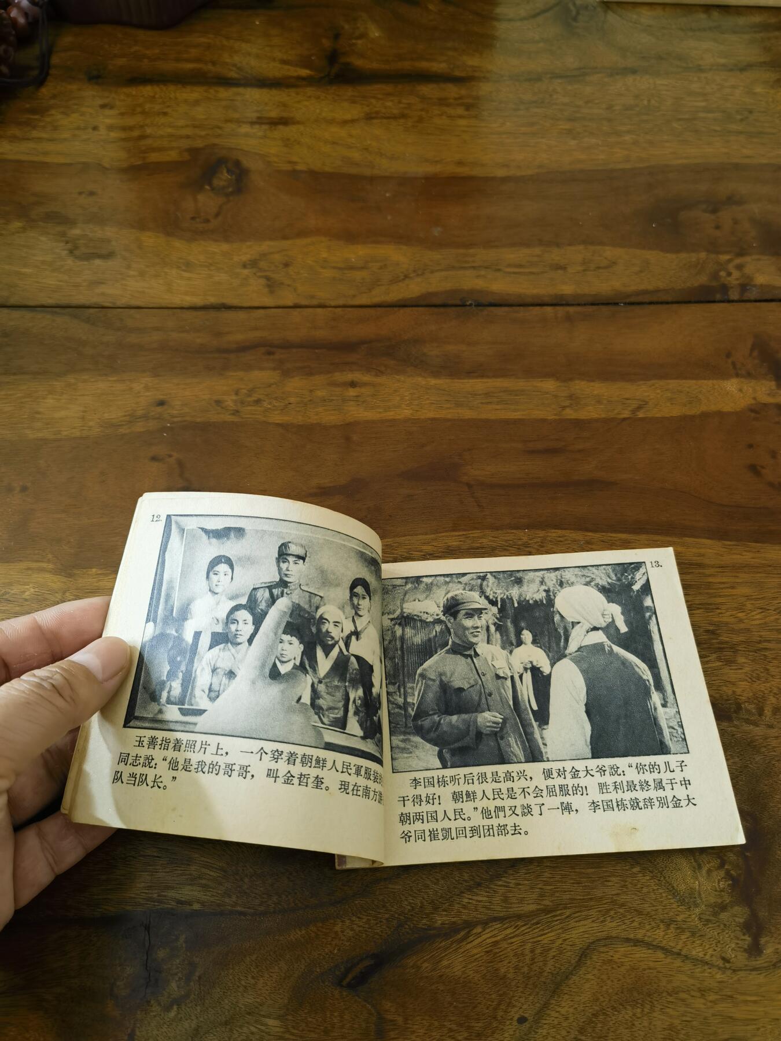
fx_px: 812
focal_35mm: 27
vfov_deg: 65.3
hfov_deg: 51.4
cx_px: 390
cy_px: 520
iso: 100
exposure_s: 1/120
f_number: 1.9
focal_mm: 6.67
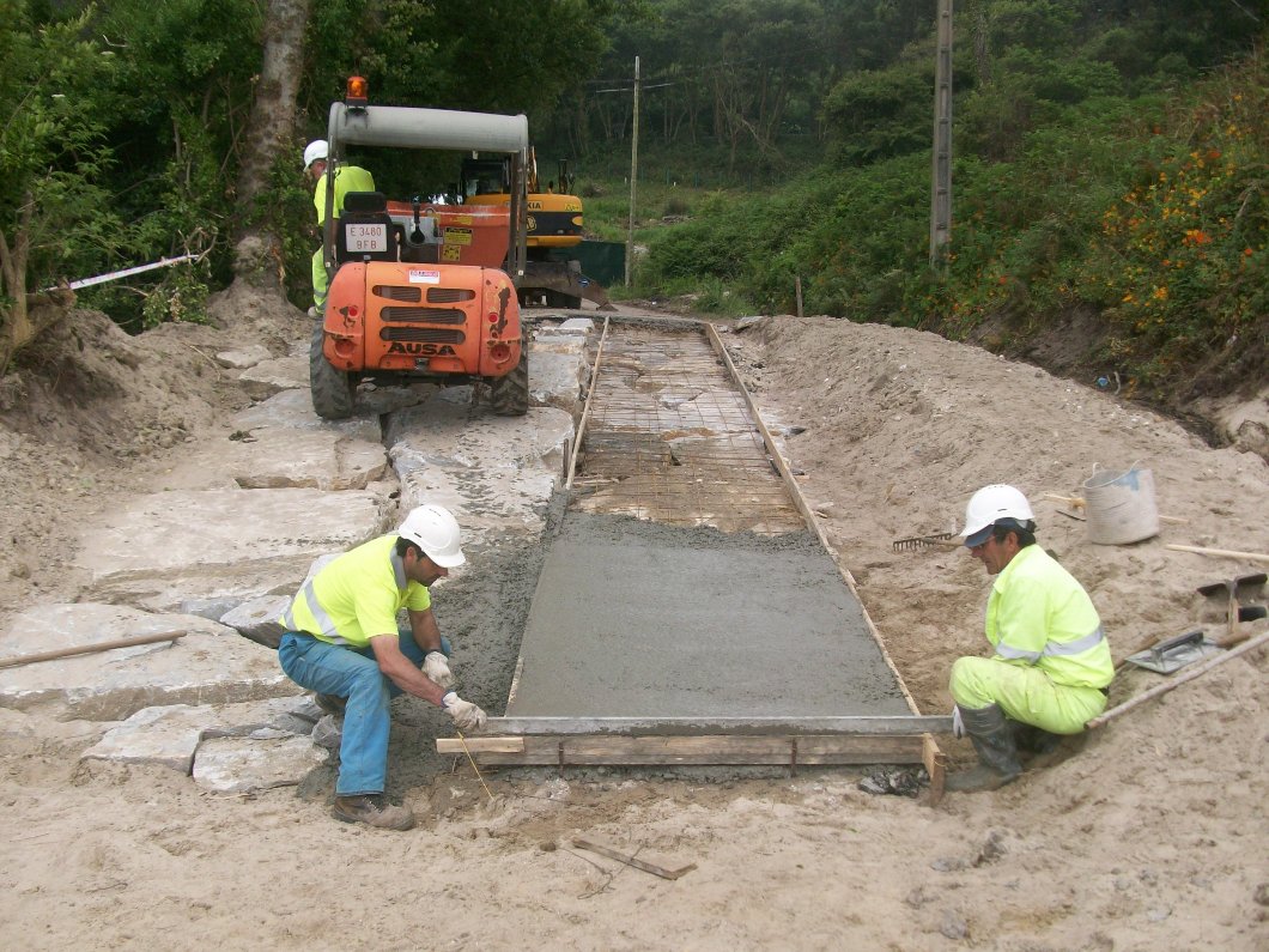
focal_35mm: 34
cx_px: 634
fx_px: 1246
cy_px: 476
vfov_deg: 41.8
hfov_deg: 54.0
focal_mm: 5.7
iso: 64
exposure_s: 1/438
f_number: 2.8
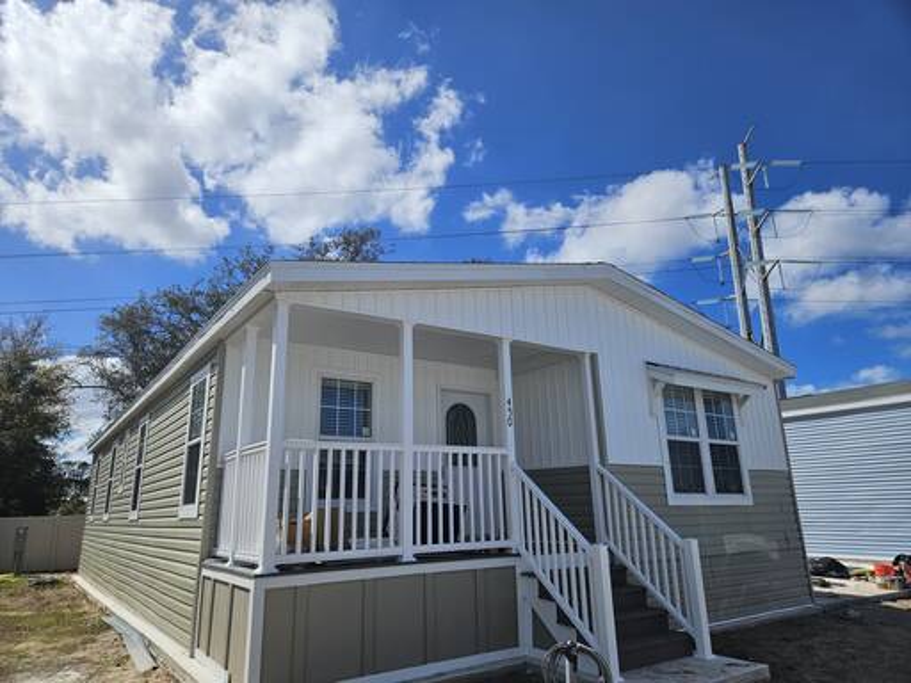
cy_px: 342
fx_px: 605
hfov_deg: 73.9
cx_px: 456
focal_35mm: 23
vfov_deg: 58.9
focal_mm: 5.4
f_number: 1.8
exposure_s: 1/4679
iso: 25
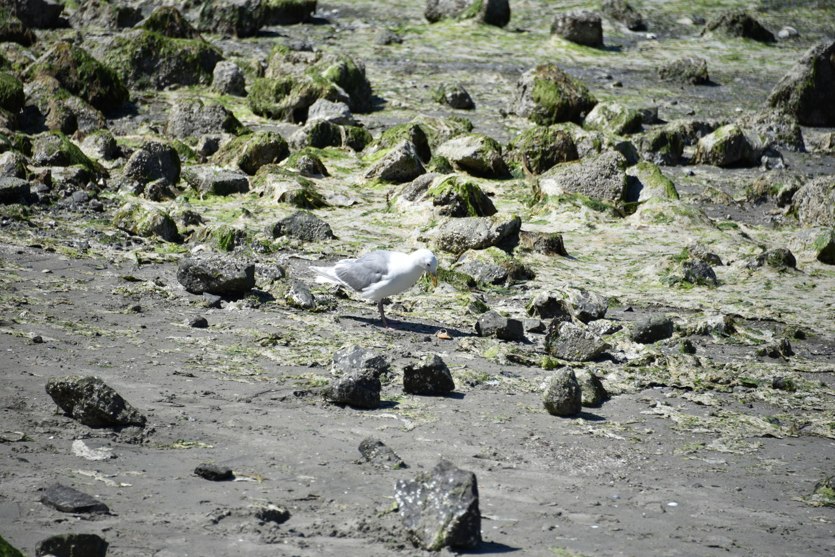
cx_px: 418
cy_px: 278
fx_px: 6959
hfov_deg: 6.9
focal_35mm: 300
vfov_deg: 4.6
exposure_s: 1/640
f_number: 5.6
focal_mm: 300
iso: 125
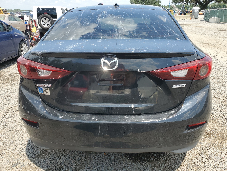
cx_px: 114
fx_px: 170
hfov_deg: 67.3
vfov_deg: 53.1
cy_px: 86
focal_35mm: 26
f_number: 1.5
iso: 50
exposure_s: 1/1667
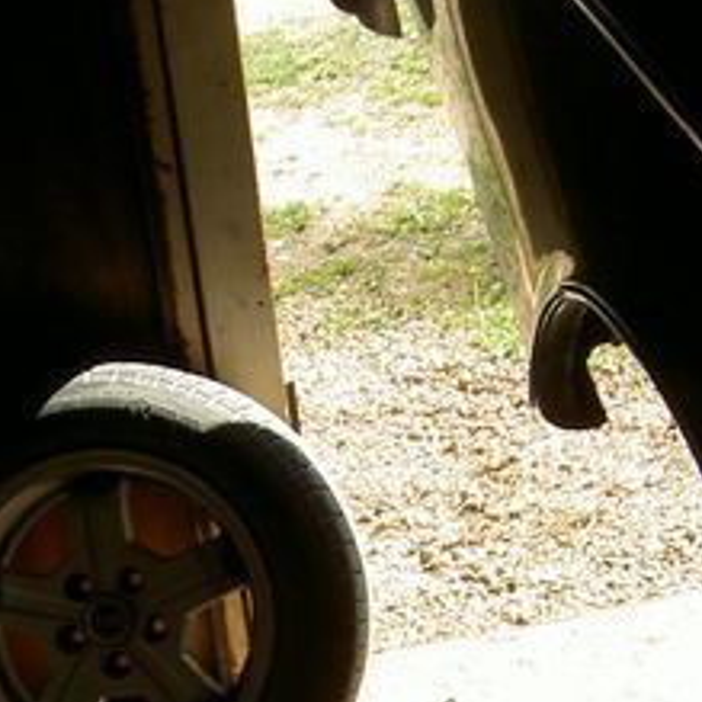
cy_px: 702
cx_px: 305
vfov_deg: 19.2
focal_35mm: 88
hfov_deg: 19.7
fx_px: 2019
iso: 50
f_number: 4.7
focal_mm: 5.6
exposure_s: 1/100
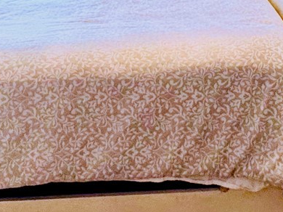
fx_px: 564
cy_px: -105
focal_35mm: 69
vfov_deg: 18.8
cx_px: 186
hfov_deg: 28.0
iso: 250
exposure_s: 1/120
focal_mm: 2.22
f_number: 2.2
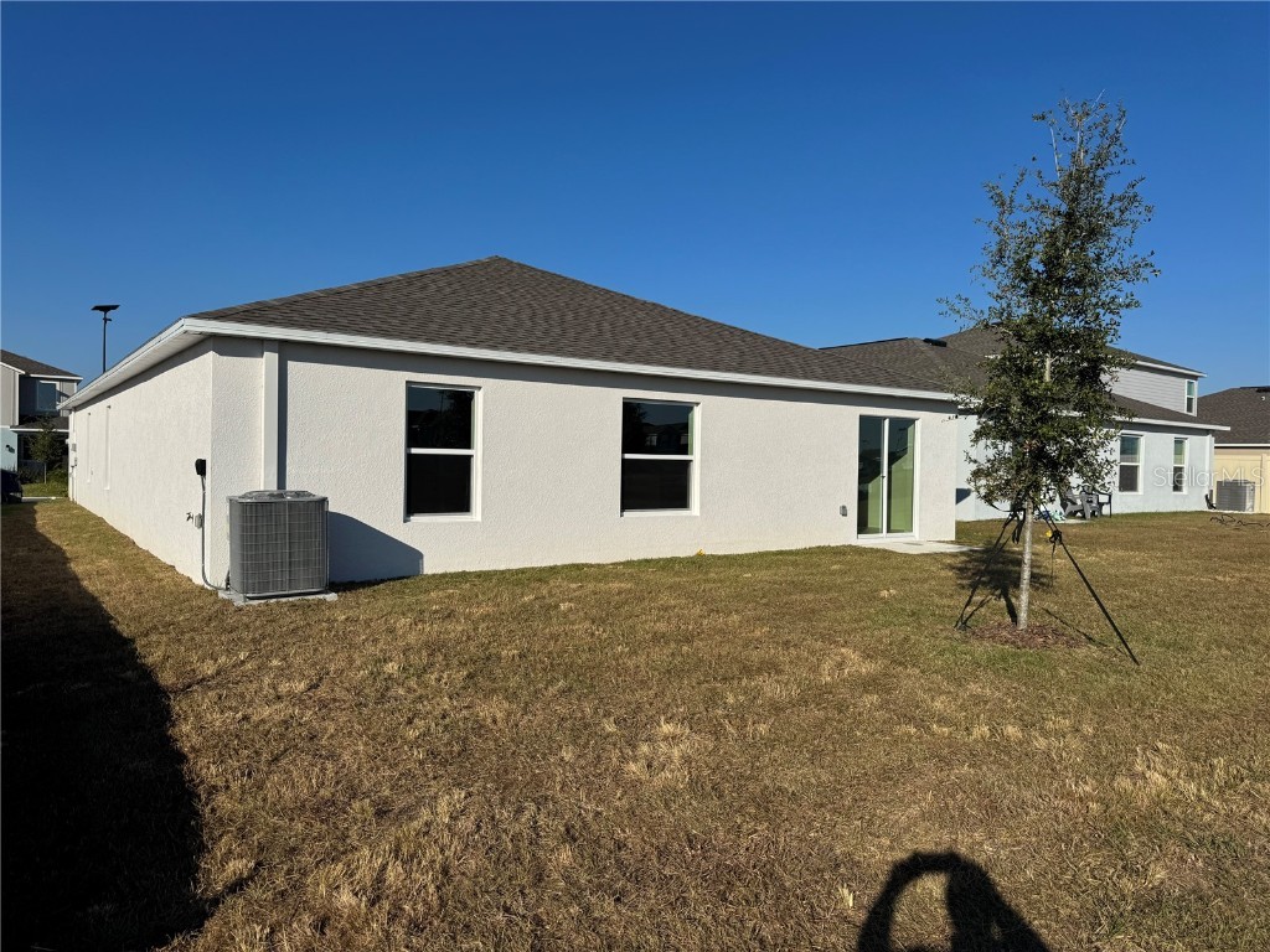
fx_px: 881
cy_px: 476
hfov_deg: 71.6
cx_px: 635
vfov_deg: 56.8
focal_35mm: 24
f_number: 1.78
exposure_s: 1/9009
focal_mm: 6.76
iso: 80
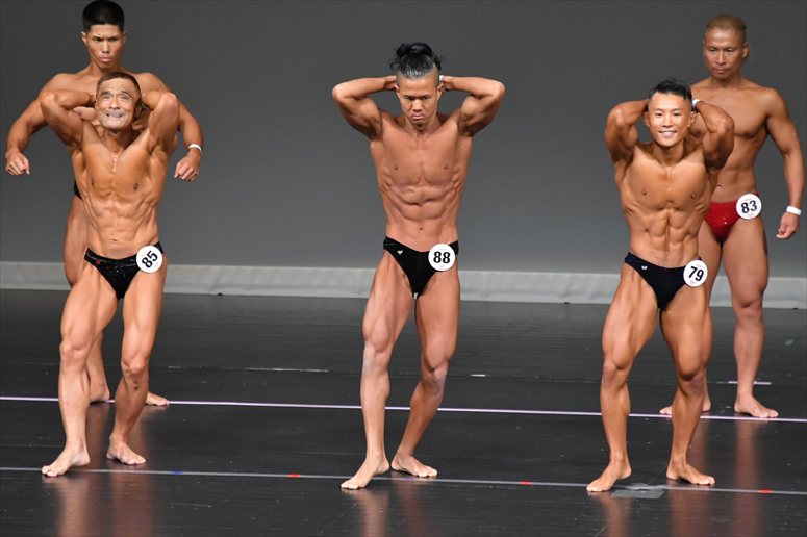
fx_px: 7730
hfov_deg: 6.0
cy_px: 268
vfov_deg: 4.0
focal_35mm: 345
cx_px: 404
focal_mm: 230
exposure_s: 1/400
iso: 5000
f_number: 5.6
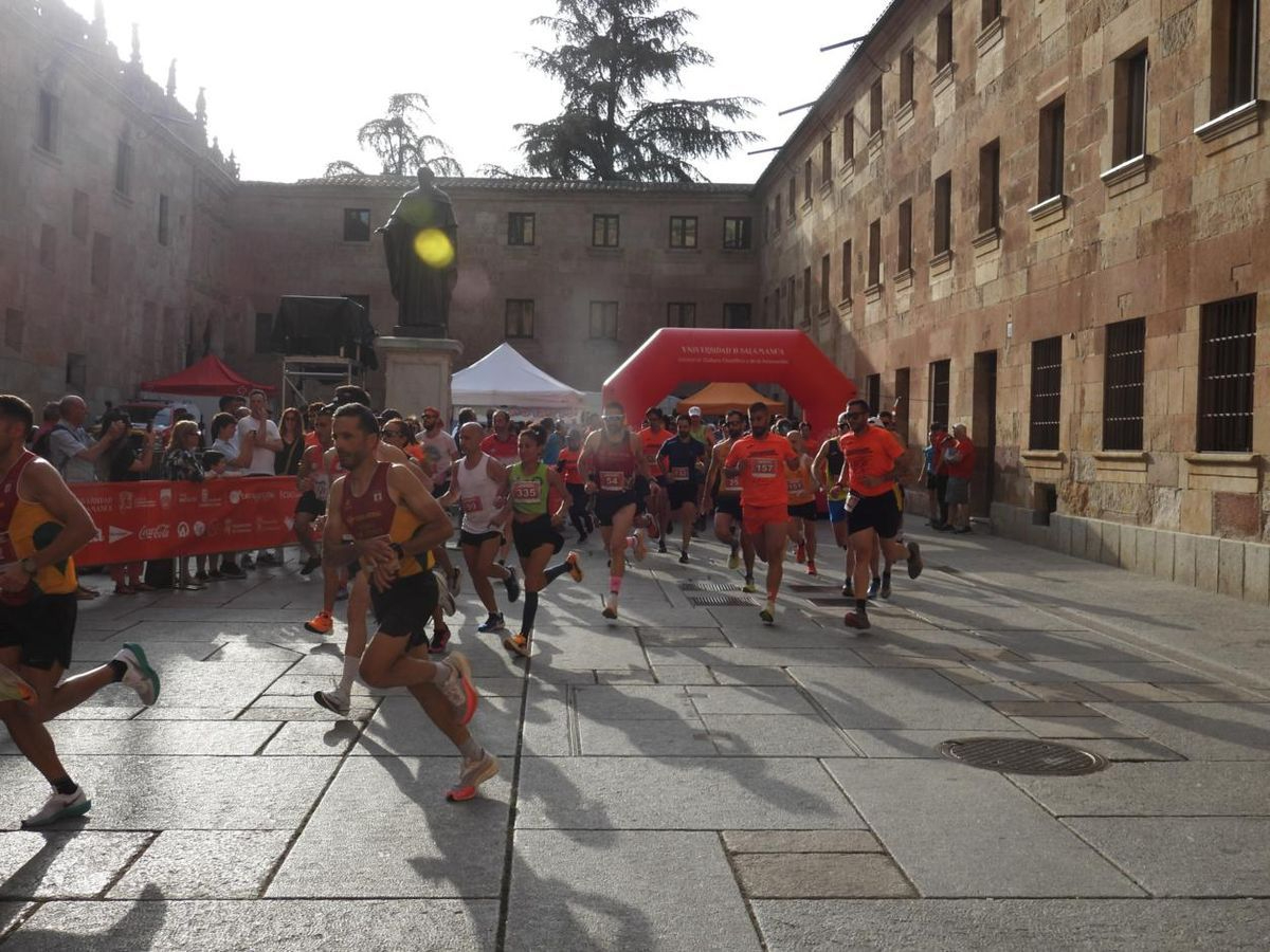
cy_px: 476
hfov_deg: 46.8
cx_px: 635
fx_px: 1468
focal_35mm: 40
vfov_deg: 36.0
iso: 100
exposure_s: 1/1600
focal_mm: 7.1
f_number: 3.2
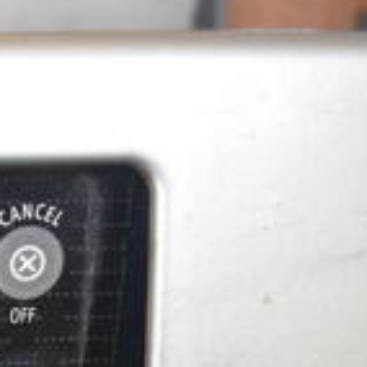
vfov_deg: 16.4
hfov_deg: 14.8
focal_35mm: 99
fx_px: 1187
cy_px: 509
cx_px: -341
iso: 560
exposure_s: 1/60
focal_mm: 18
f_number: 5.6
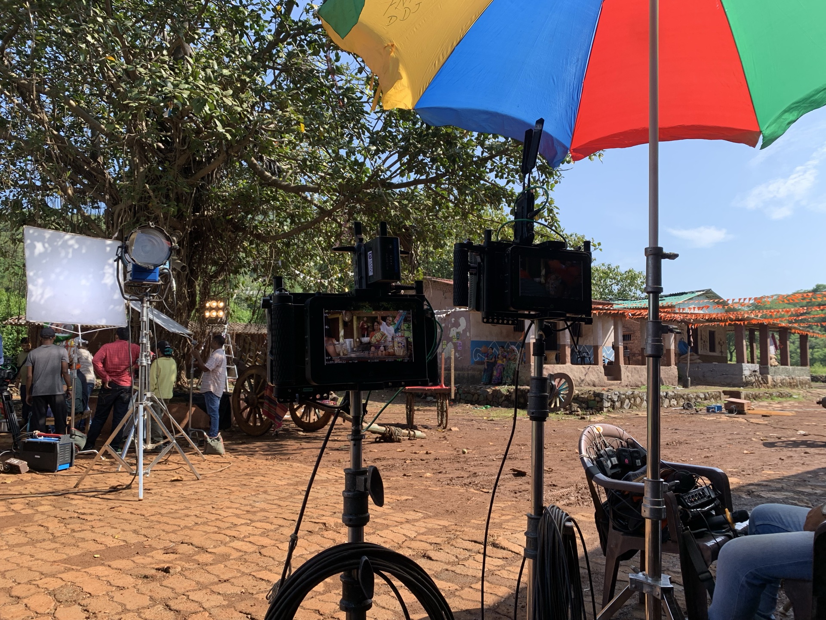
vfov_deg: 53.1
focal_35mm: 26
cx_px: 413
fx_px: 620
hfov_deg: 67.3
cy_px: 310
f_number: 1.8
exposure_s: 1/815
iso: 25
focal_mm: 4.25
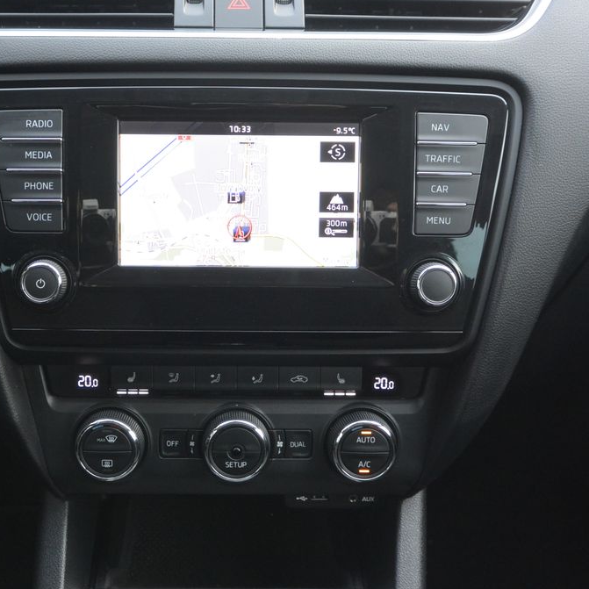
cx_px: 231
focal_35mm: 35
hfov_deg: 46.9
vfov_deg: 47.2
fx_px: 674
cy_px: 293
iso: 640
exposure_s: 1/60
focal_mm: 10
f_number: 3.5
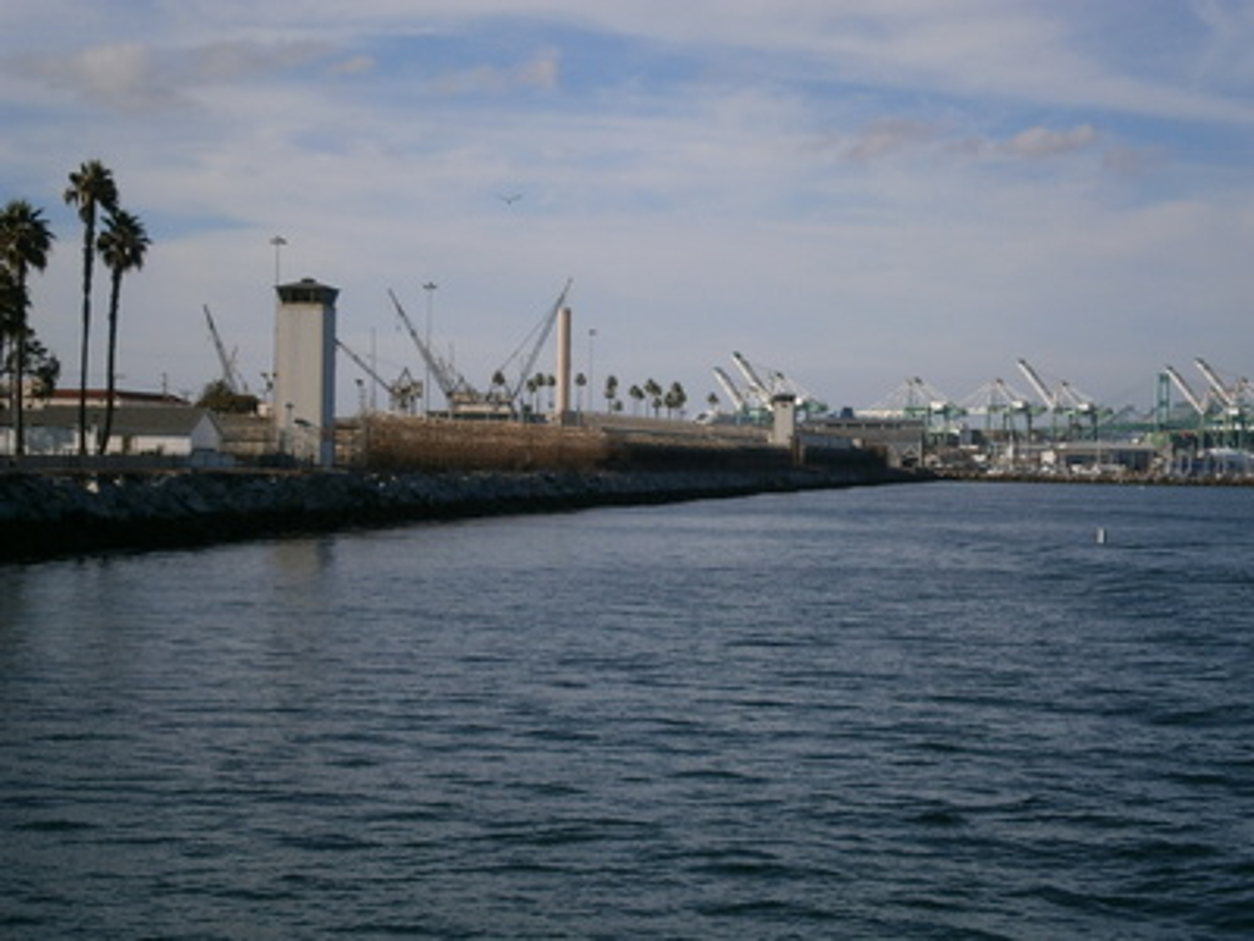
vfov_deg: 20.2
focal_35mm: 73
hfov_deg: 26.7
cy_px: 470
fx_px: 2644
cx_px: 627
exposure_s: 1/1000
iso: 80
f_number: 4.4
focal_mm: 13
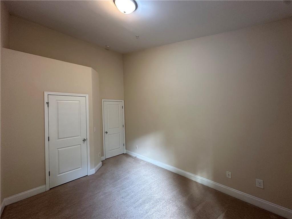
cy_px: 110
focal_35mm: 14
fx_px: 118
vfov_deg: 85.7
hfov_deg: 102.1
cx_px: 146
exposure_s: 1/60
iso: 200
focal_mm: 2.22
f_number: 2.2
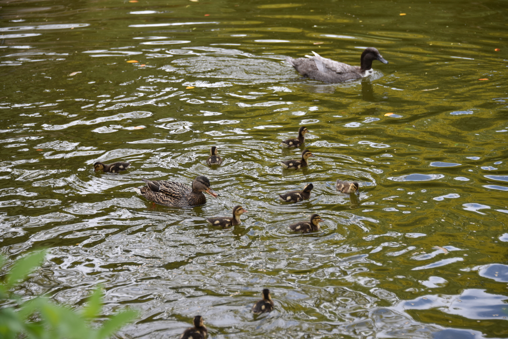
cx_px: 254
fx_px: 1722
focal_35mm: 122
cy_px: 170
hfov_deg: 16.8
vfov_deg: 11.2
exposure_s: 1/250
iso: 200
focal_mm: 122
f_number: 5.6
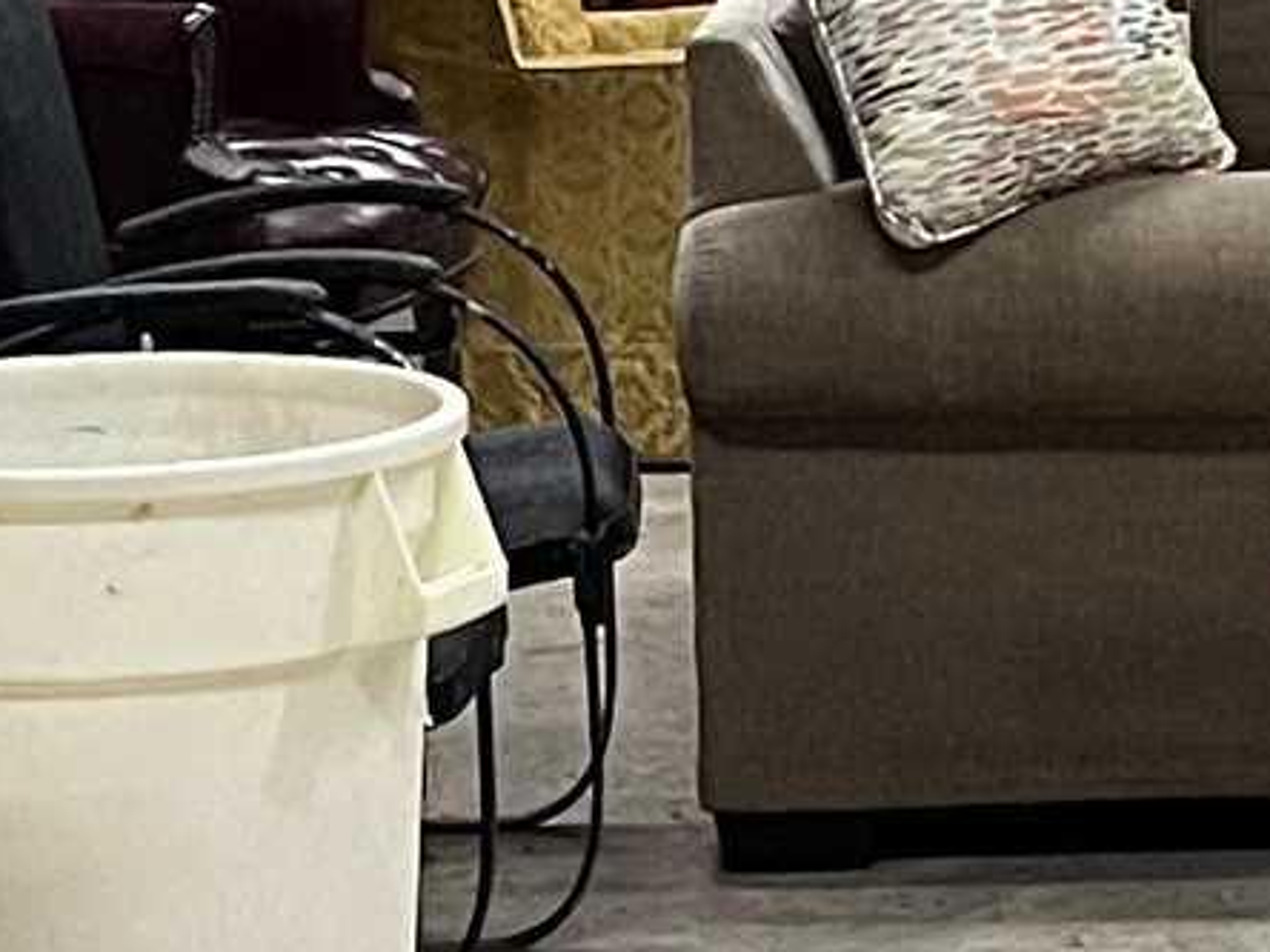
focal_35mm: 180
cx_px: 1679
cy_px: -732
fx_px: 6604
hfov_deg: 10.7
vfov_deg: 8.0
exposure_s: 1/40
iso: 400
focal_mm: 5.1
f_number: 1.6
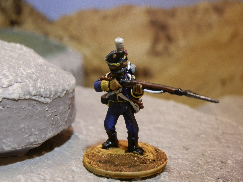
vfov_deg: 24.0
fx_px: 428
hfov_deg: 31.7
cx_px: 122
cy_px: 91
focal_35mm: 61
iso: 200
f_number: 3.7
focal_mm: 10.99
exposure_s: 1/15
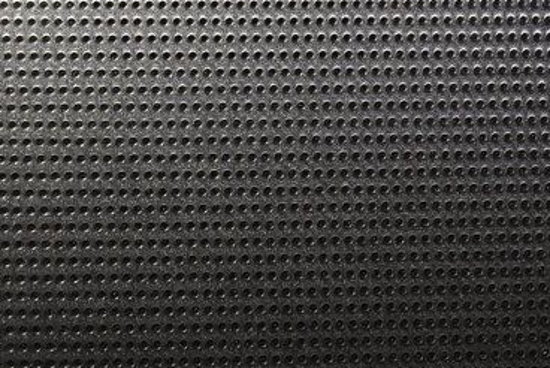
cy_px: -105
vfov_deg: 4.7
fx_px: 4464
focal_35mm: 292
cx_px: 239
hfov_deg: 7.0
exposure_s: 1/125
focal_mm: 70
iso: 100
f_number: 8
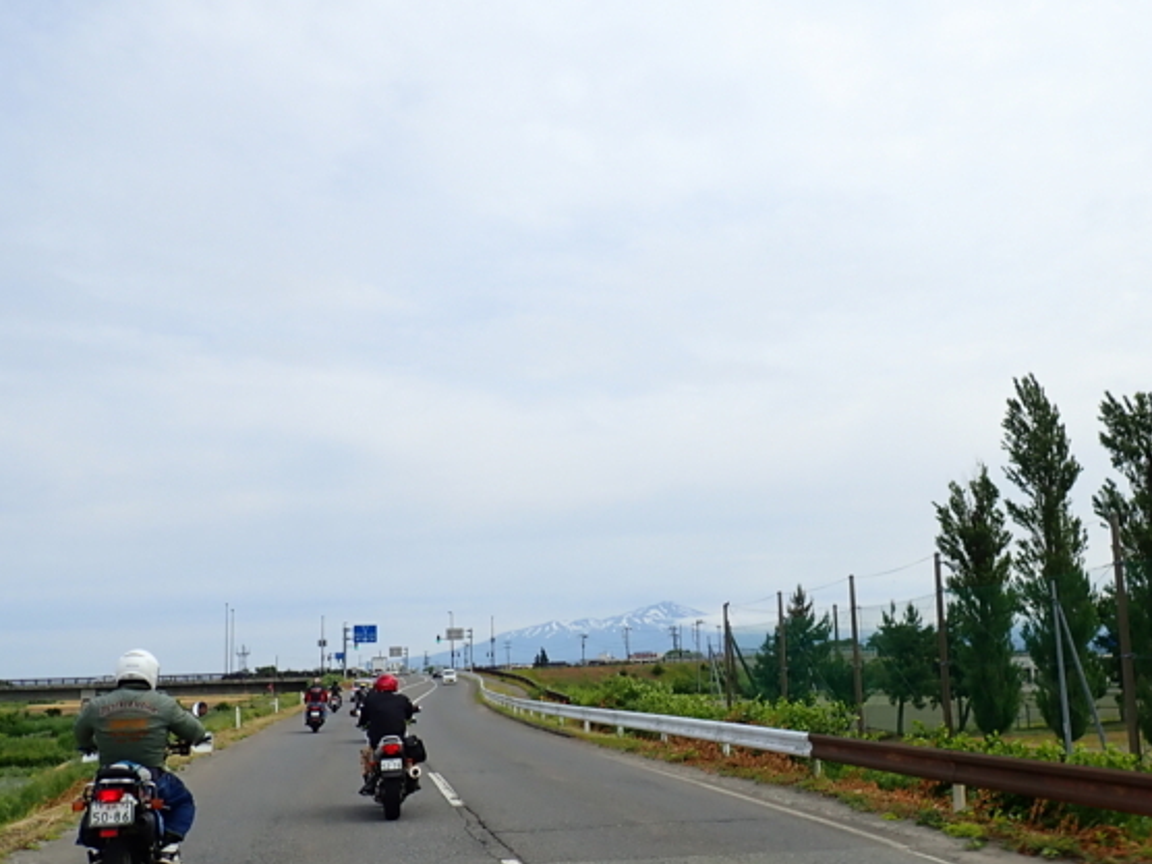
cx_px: 622
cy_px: 479
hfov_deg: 51.3
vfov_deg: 39.6
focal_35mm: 36
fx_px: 1198
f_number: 8
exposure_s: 1/250
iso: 100
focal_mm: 4.5
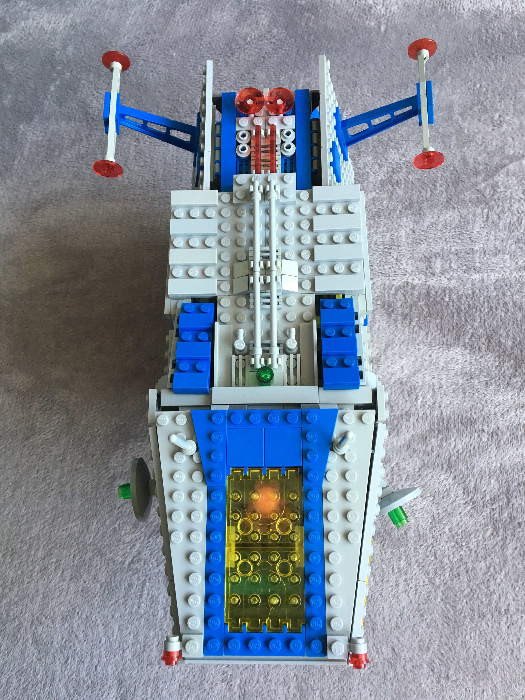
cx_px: 262
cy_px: 350
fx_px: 586
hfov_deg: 48.2
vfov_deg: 61.7
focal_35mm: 29
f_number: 2.2
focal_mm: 4.15
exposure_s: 1/33
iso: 50
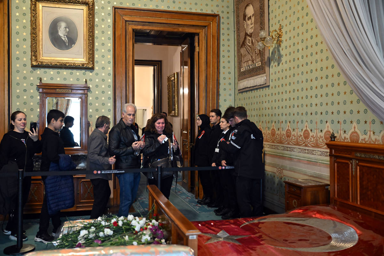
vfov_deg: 38.4
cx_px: 192
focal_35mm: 34
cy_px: 128
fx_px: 368
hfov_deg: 55.1
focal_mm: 34.5
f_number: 2.8
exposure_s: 1/125
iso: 4000
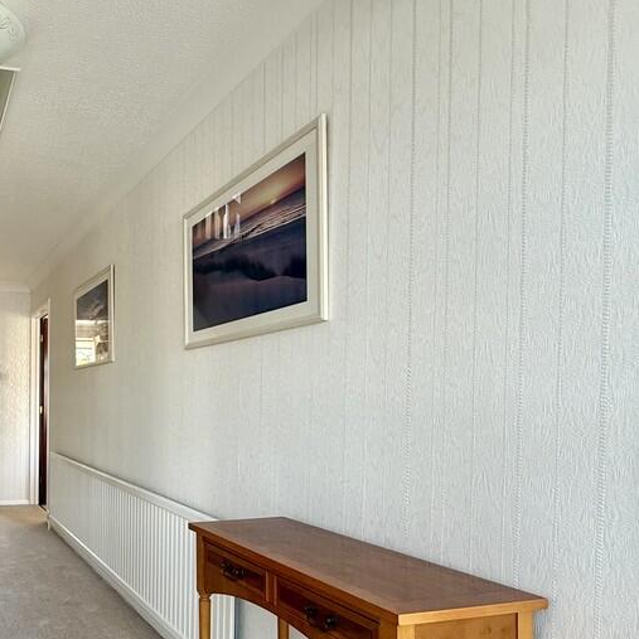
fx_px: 522
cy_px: 406
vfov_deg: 61.9
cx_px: 18
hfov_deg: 51.9
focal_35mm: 25
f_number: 2.2
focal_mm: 2.22
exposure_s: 1/99
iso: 200
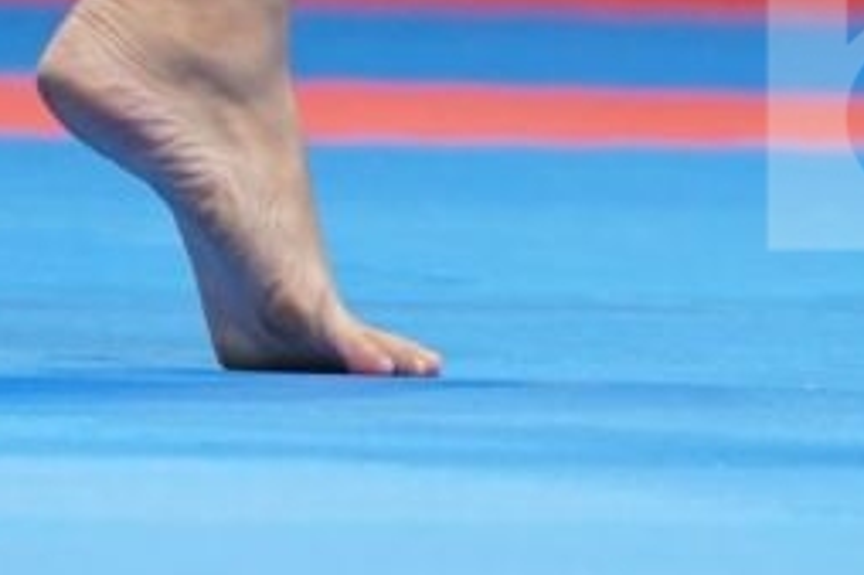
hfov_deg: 1.3
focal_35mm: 1582
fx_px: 37942
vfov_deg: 0.9
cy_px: -1269
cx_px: 1085
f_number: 4
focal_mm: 223
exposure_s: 1/500
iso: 1600
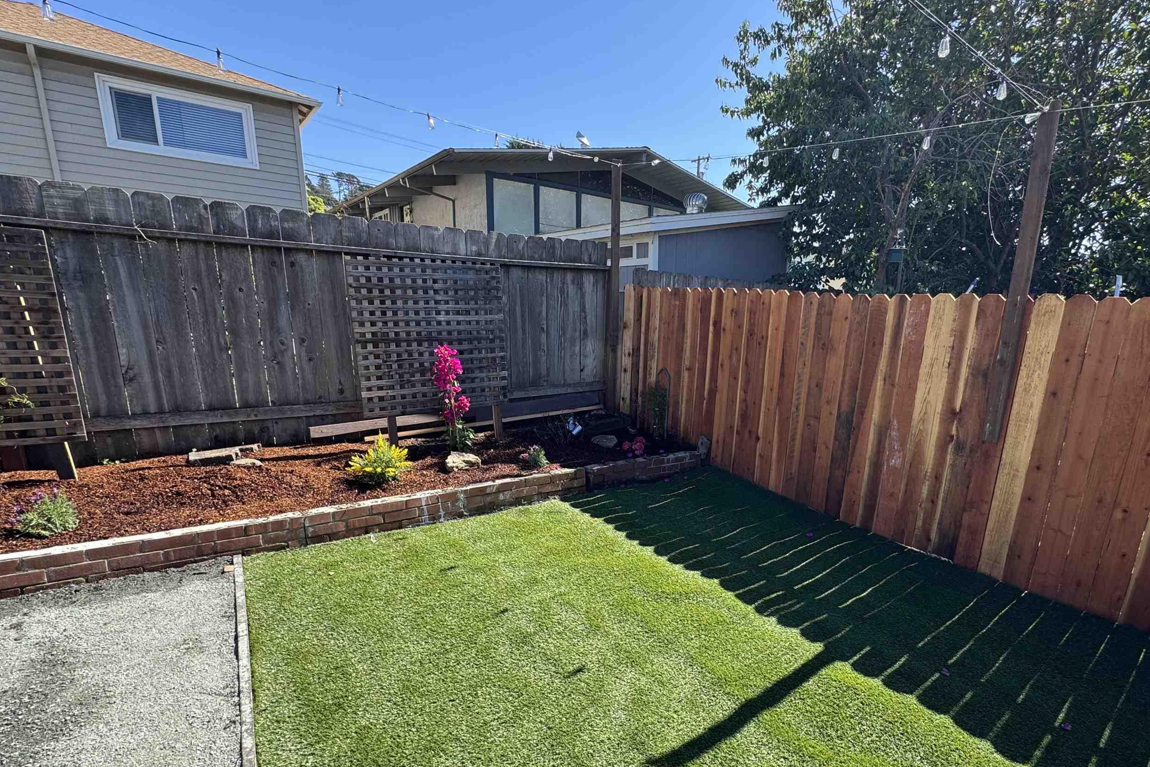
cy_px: 453
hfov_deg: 89.5
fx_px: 575
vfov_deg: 66.9
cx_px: 648
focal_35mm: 18
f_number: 2.2
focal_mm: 2.22
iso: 40
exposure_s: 1/349
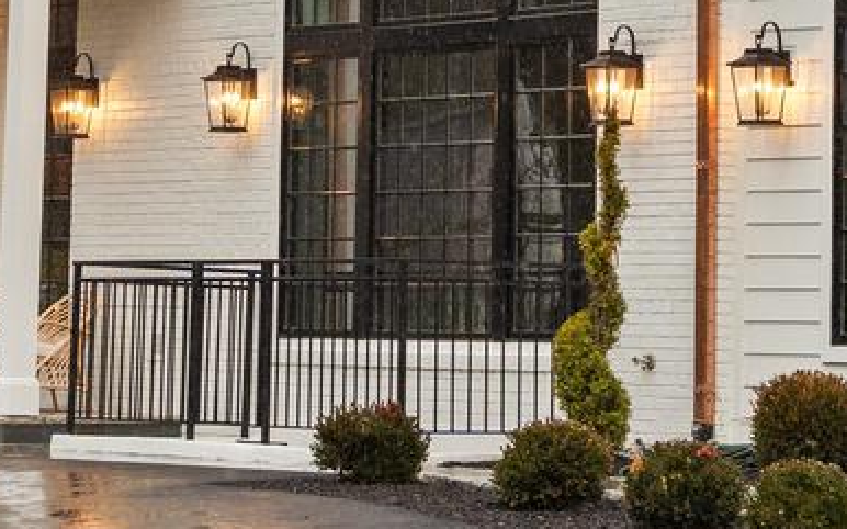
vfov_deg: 6.4
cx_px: 516
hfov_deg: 10.4
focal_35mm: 202
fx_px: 4653
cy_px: -376
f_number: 2.8
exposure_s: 1/500
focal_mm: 37.3
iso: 400
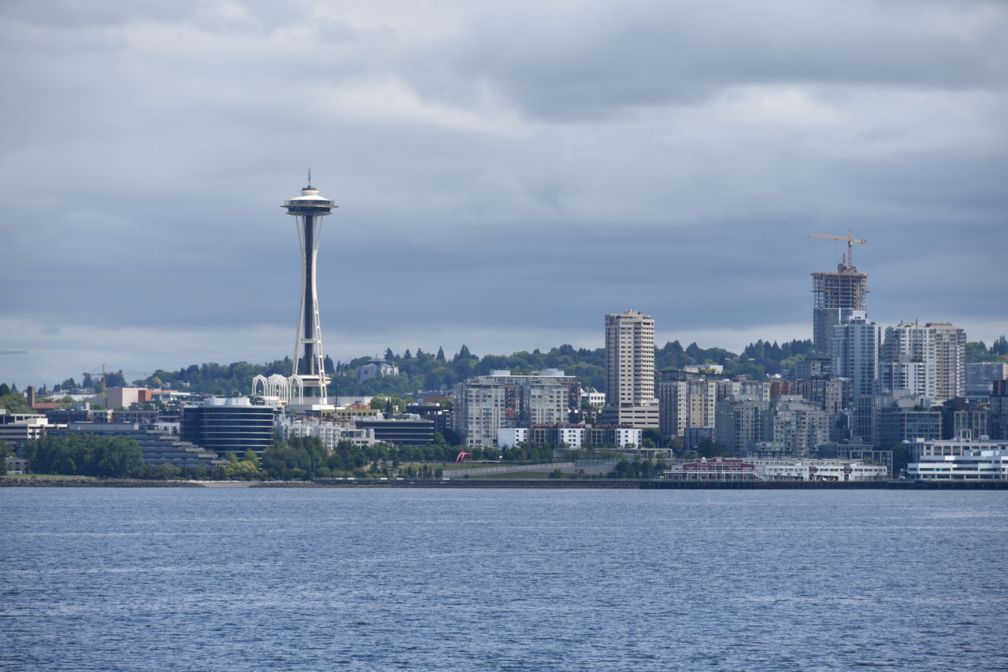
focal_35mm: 200
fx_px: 5601
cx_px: 504
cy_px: 336
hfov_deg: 10.3
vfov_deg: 6.9
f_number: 8
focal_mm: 200
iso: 100
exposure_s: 1/400
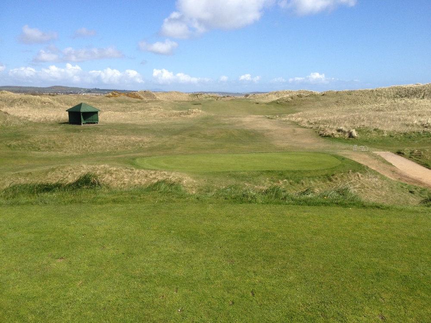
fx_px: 436
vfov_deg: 40.7
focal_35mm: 35
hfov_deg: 52.6
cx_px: 216
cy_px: 162
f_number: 2.4
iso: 50
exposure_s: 1/1727
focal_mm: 4.28
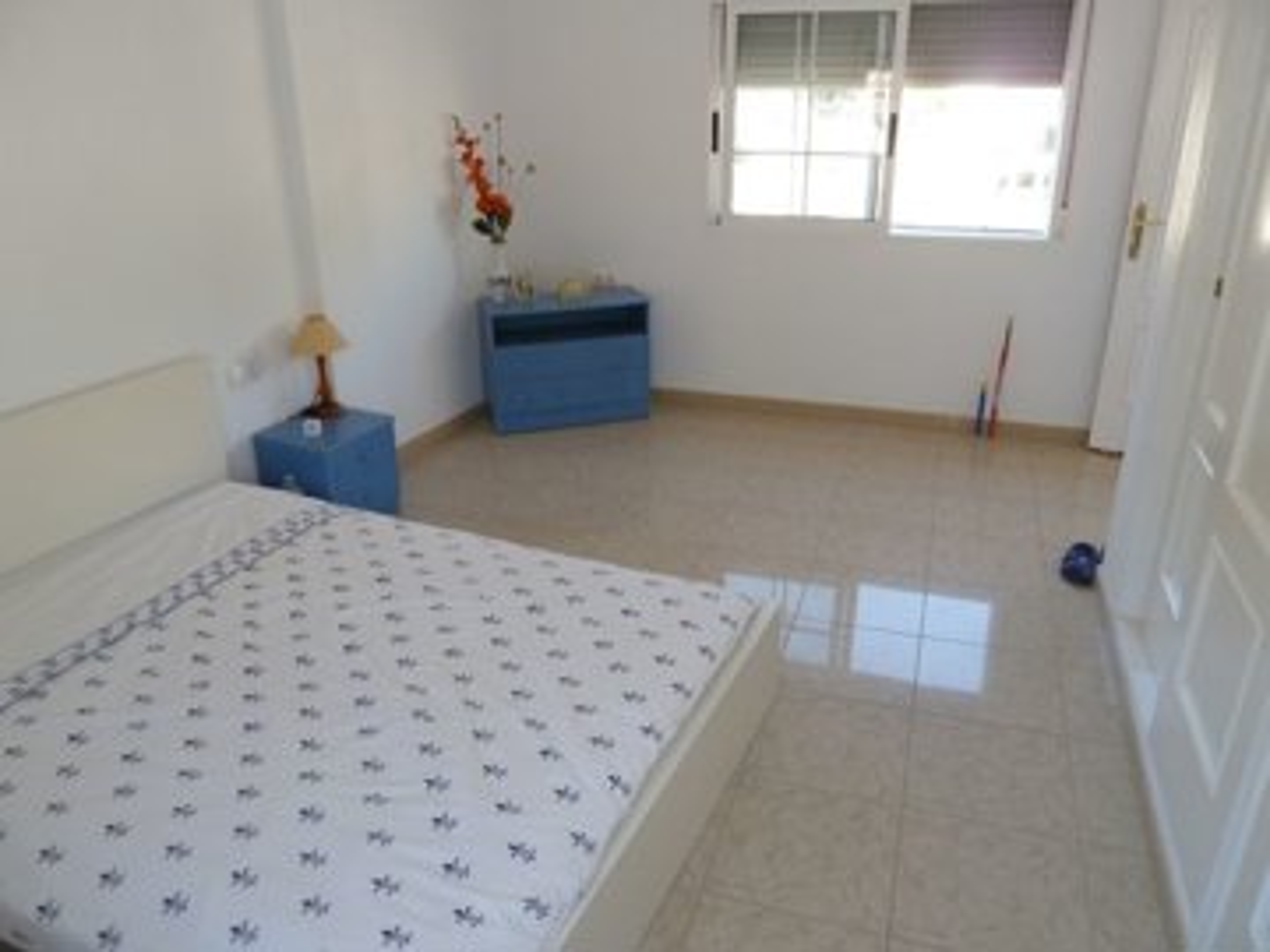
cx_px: 635
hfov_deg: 69.4
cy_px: 476
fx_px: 917
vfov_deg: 54.9
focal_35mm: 25
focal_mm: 4.1
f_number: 3.3
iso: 125
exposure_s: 1/30
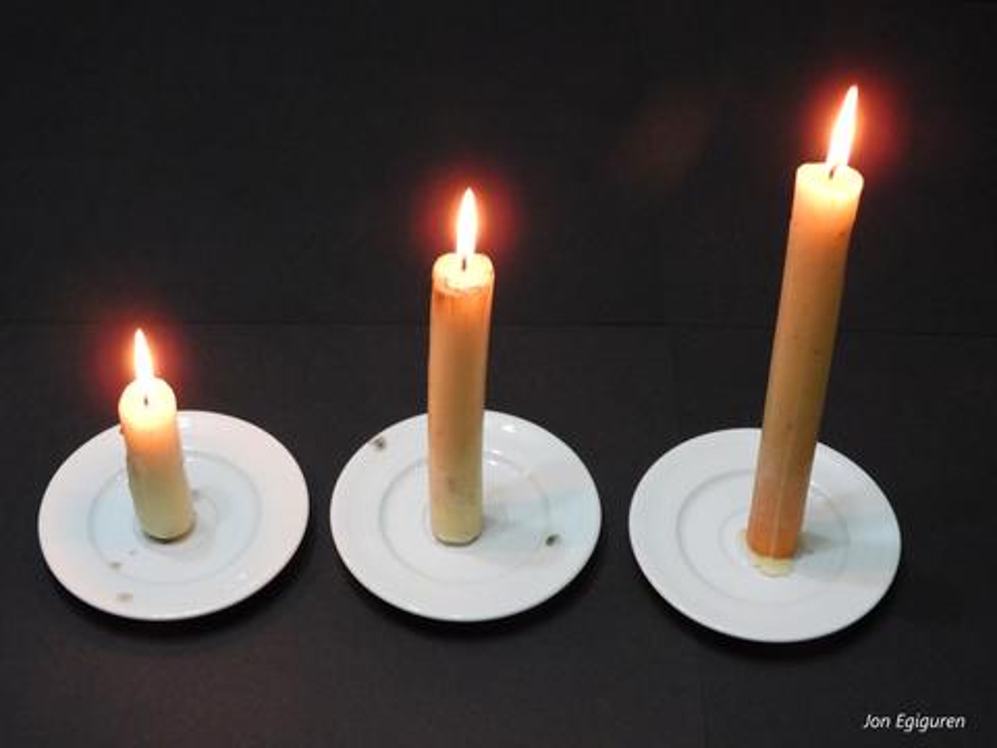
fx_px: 1728
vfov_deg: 24.4
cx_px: 498
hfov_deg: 32.2
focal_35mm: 60
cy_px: 374
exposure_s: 1/100
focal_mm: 10.7
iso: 1100
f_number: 3.5
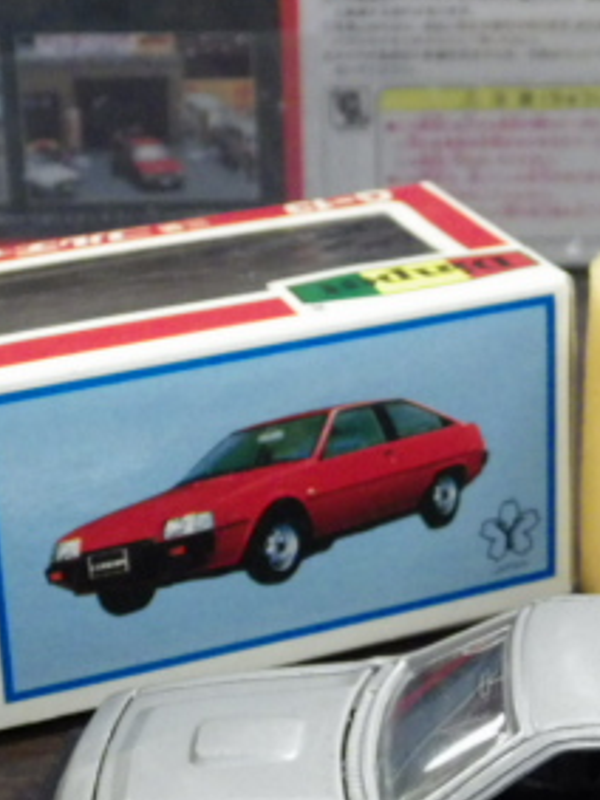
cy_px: 523
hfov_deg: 13.0
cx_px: 526
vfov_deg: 17.4
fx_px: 2613
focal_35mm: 113
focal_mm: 9
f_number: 3.8
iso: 800
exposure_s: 1/30
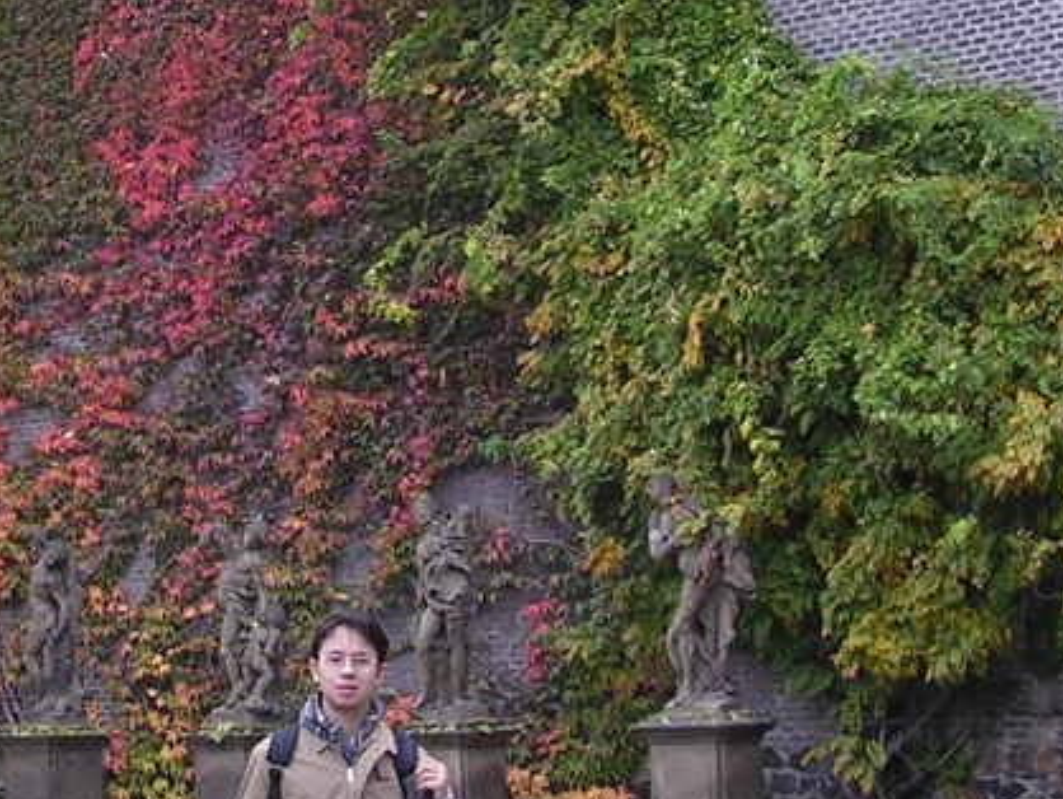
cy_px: 160
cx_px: 305
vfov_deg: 15.8
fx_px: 2858
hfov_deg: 20.9
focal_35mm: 93
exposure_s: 1/30
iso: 112
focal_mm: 5.8
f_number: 2.8
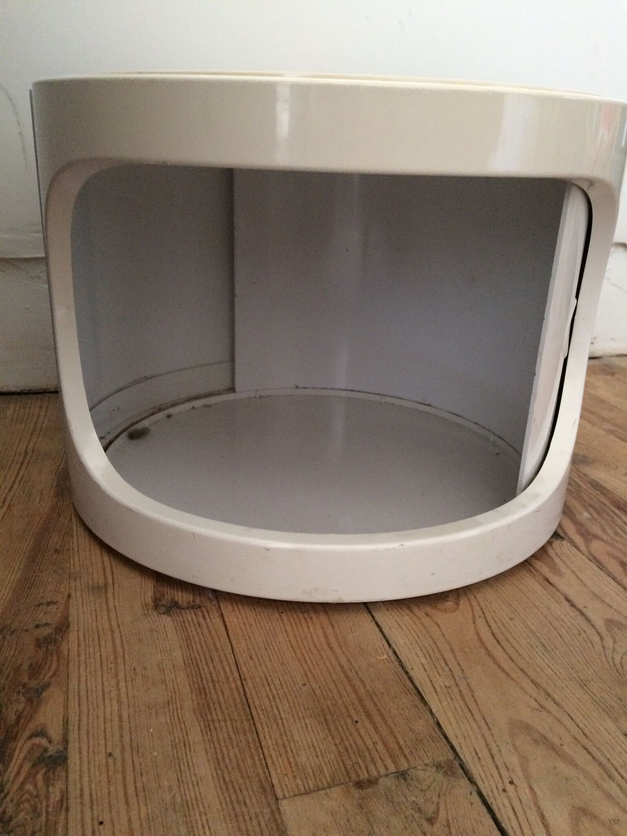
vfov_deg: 61.7
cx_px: 314
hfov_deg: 48.2
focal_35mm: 29
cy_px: 418
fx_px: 700
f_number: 2.2
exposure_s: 1/25
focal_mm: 4.15
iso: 250
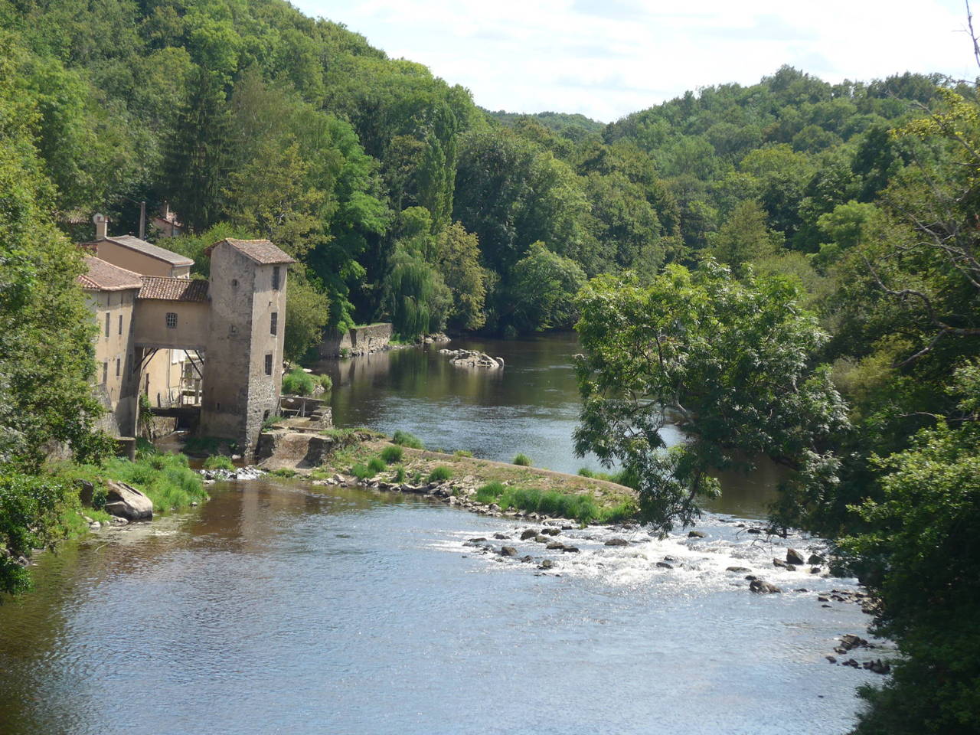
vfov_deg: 13.5
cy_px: 368
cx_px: 490
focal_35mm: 110
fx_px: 3114
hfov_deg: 17.9
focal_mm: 21.6
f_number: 4.9
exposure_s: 1/320
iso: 80
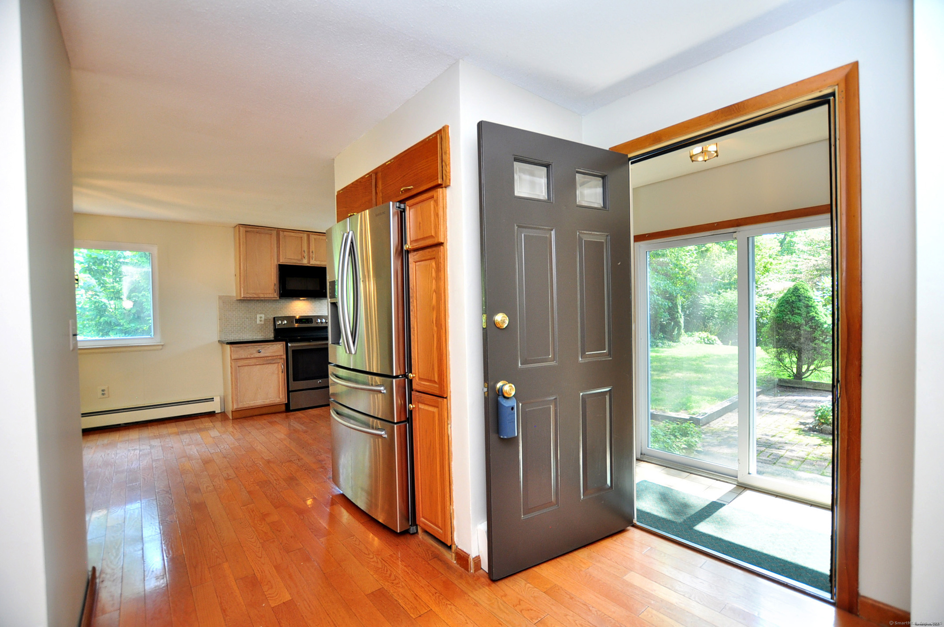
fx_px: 393
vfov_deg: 77.2
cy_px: 314
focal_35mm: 15
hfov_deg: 100.5
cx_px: 472
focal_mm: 10
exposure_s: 1/60
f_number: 3.5
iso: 320
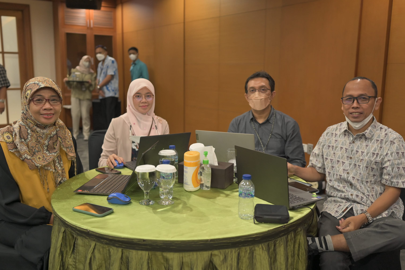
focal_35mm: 35
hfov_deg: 54.4
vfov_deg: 37.9
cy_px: 135
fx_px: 394
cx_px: 202
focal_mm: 35
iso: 2000
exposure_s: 1/250
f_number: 2.8
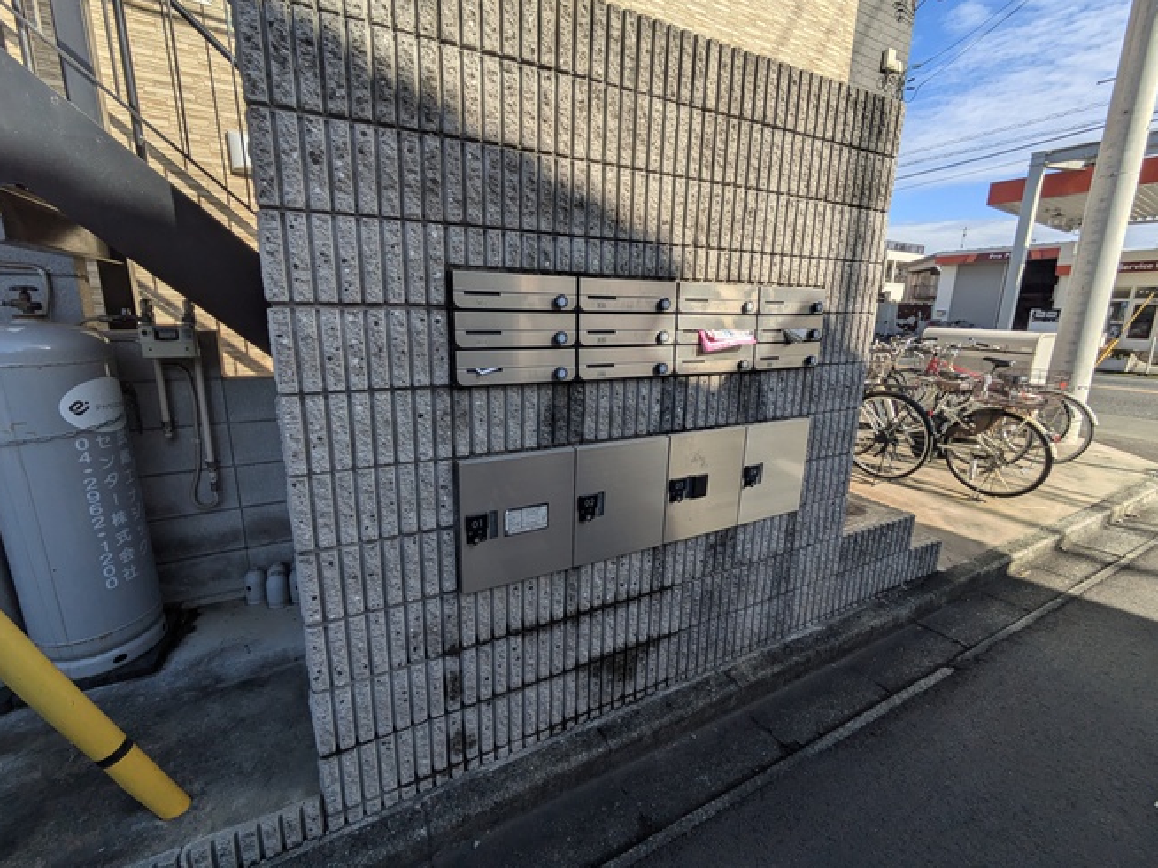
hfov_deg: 98.2
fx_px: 502
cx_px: 572
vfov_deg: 81.7
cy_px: 420
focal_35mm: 15
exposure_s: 1/1783
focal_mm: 1.83
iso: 44
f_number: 2.2
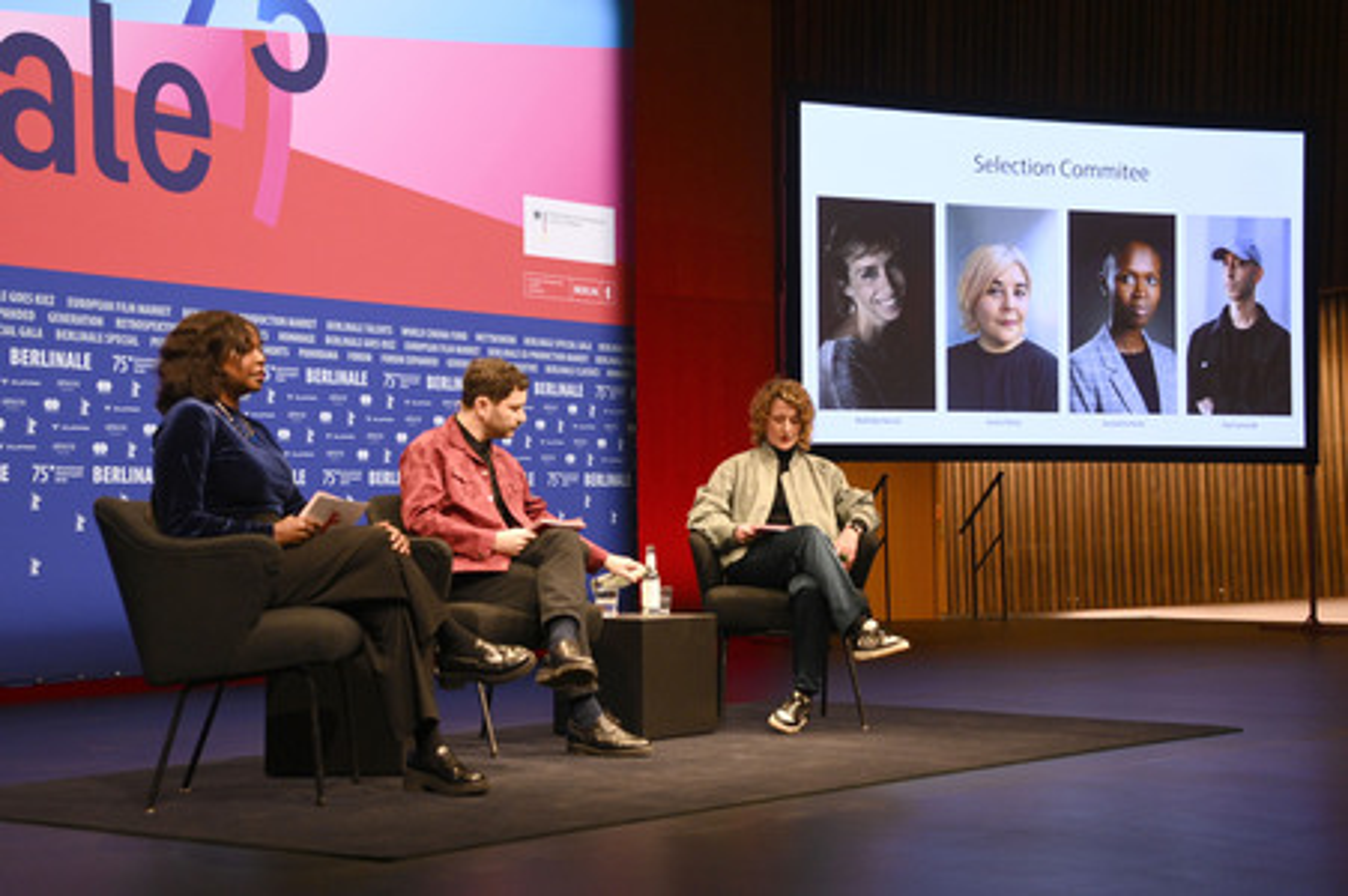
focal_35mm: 55
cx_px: 674
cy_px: 448
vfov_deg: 24.6
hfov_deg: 36.3
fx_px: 2058
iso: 3200
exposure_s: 1/160
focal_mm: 55
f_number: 5
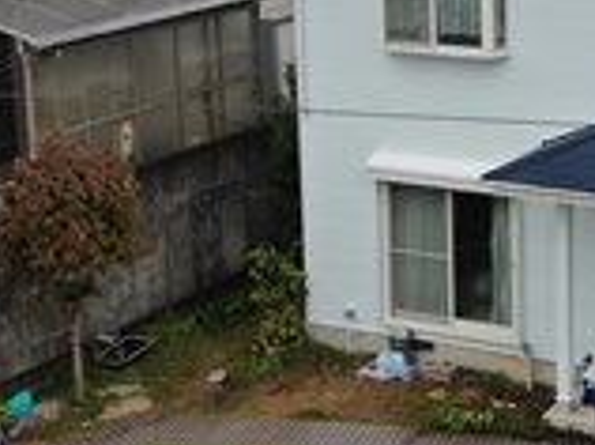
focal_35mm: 93
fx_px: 1596
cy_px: 68
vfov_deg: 15.7
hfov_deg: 20.2
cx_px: 640
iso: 100
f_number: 3.5
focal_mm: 7.23
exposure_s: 1/160
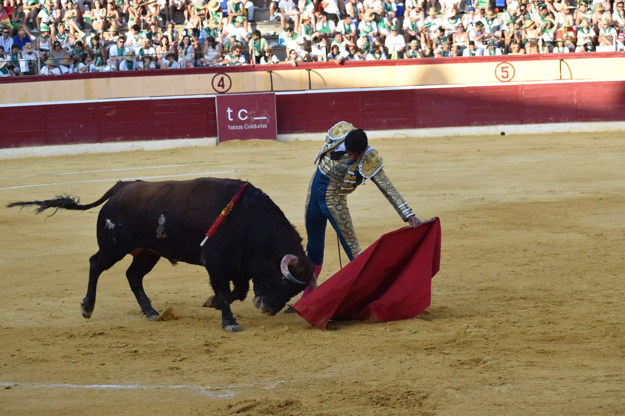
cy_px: 208
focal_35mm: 105
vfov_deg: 13.0
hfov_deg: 19.5
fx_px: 1823
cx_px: 312
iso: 800
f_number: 7.1
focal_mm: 70
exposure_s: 1/800
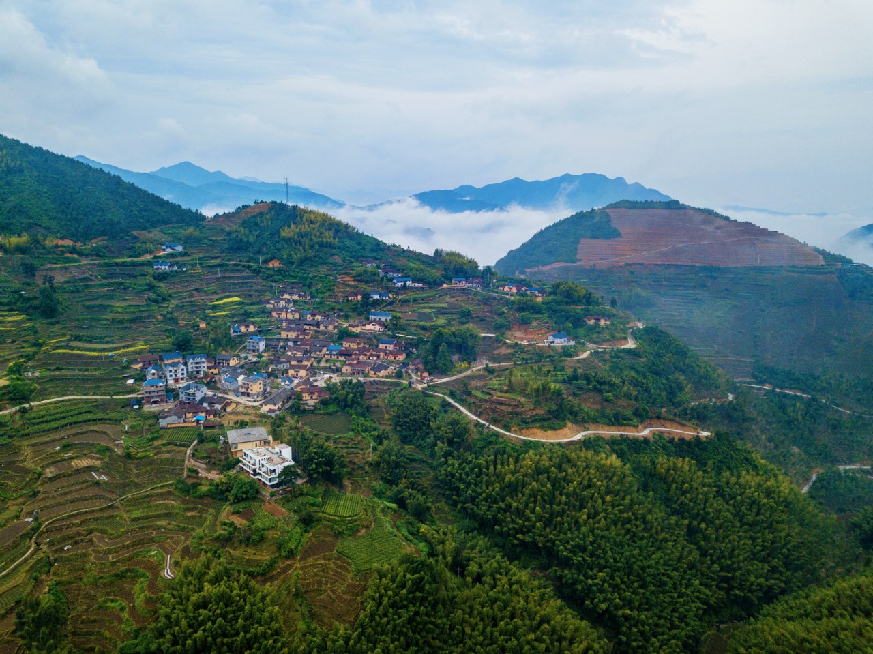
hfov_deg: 67.3
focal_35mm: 26
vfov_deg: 53.0
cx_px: 436
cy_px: 327
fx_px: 655
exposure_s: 1/640
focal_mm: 4.73
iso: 100
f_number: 2.2
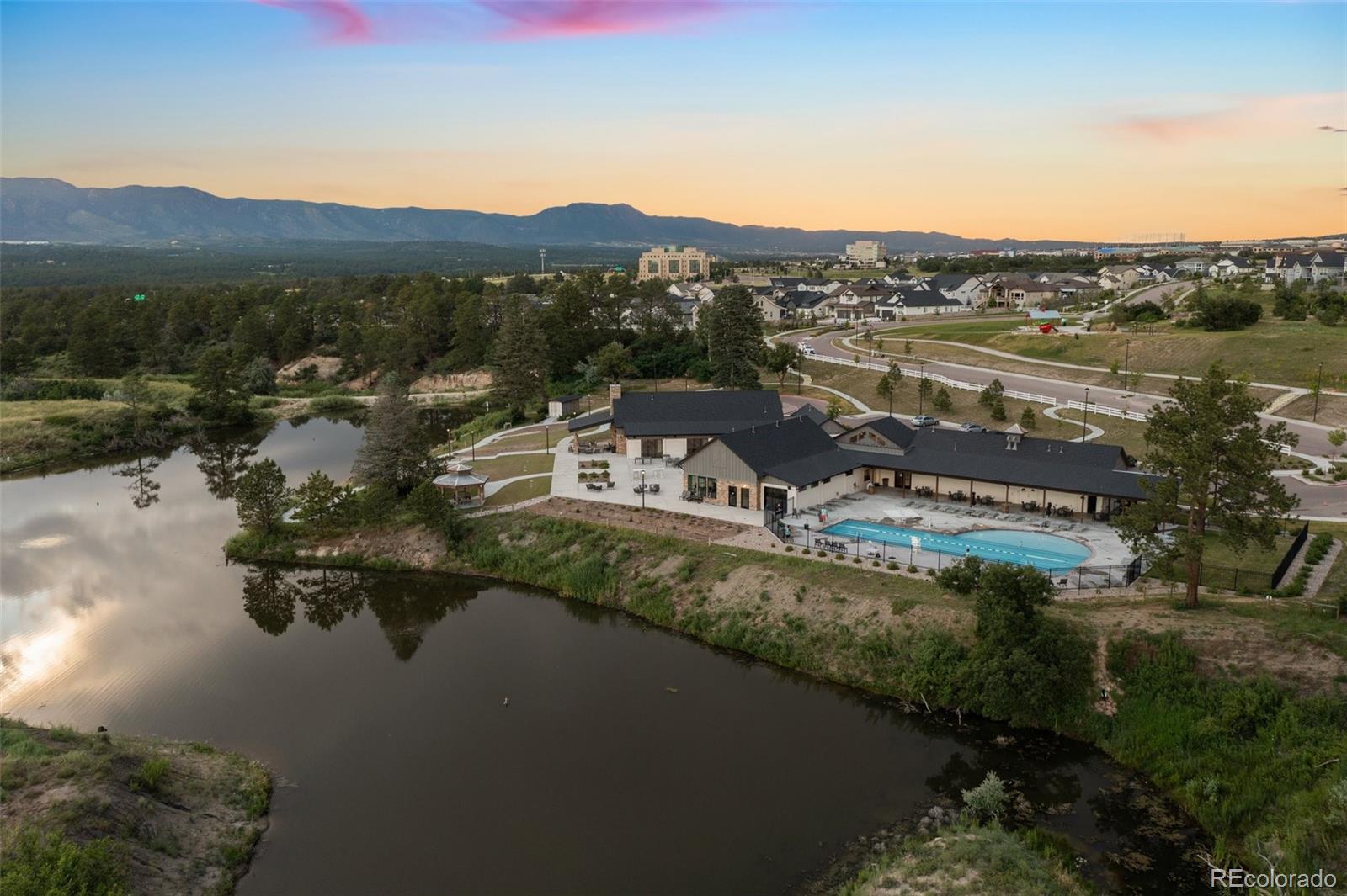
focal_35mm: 28
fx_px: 1047
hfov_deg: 65.5
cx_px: 674
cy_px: 448
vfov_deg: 46.4
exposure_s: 1/50
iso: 100
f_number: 3.5
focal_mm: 10.26
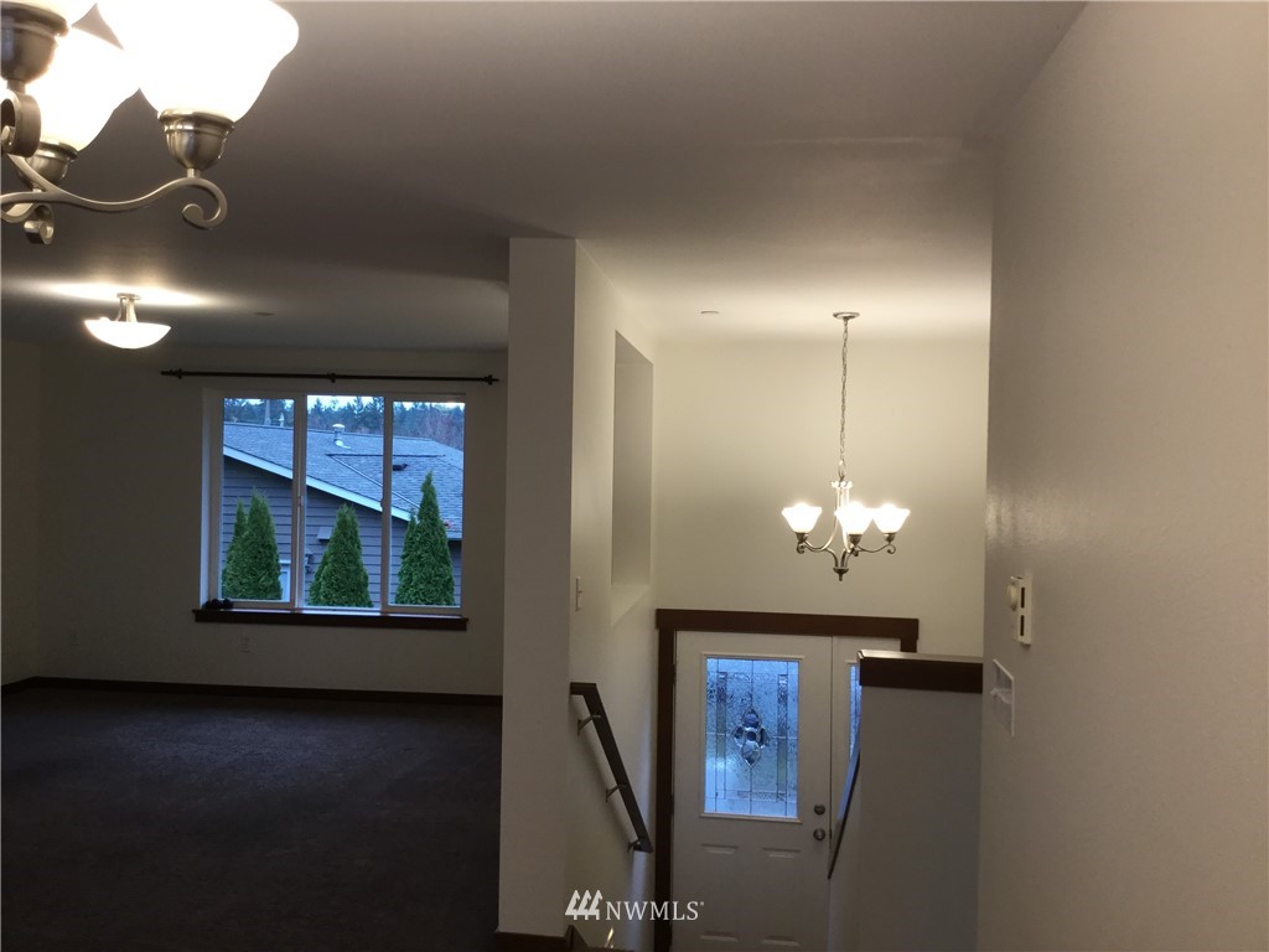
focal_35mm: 31
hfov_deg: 58.4
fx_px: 1136
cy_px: 476
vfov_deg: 45.4
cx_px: 634
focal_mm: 3.3
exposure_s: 1/40
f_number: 2.4
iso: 32
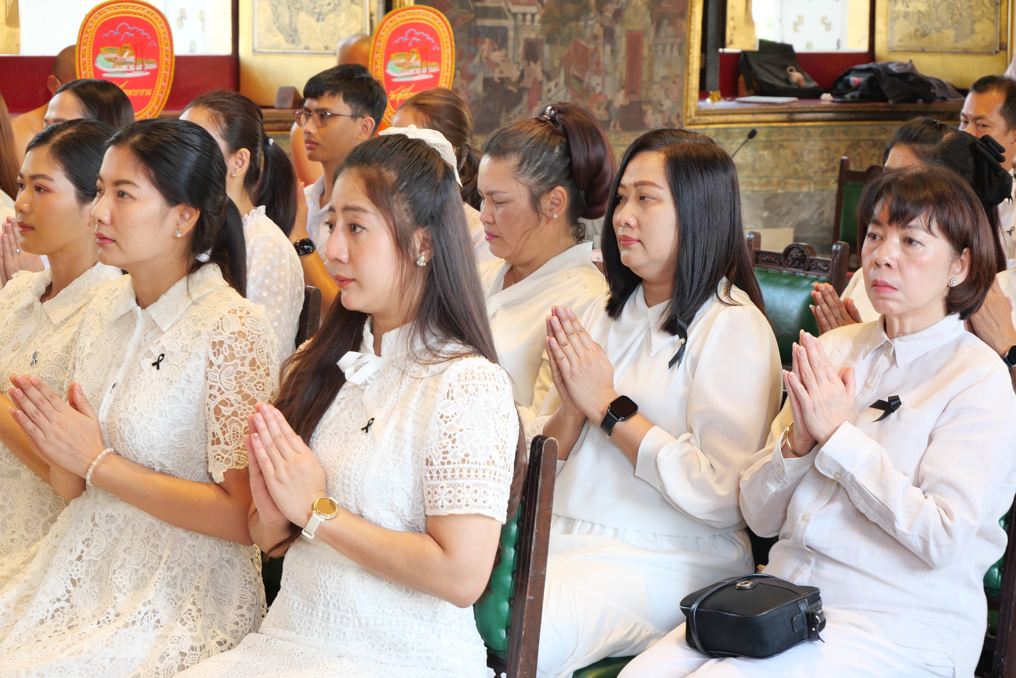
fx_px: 3502
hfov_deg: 16.5
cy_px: 339
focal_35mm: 124
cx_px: 508
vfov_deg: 11.1
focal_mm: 60
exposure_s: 1/5
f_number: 5.6
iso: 200
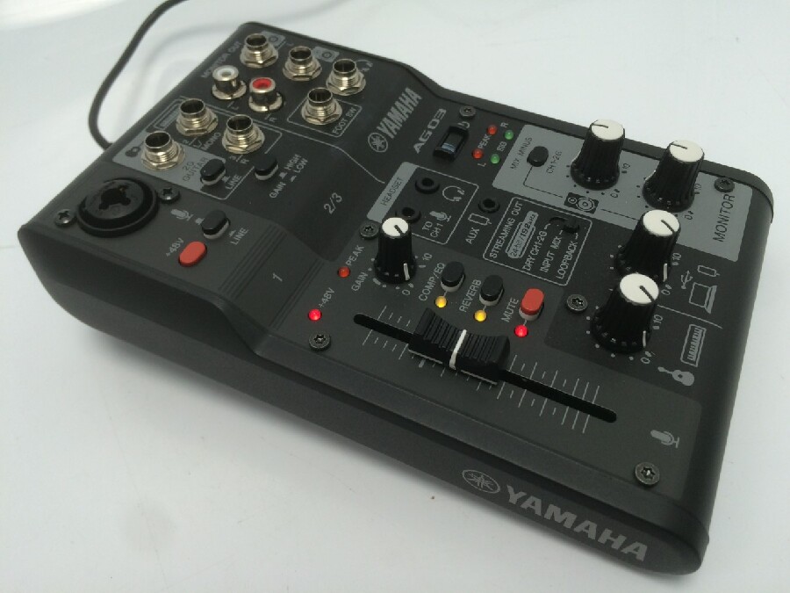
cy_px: 296
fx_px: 662
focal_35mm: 29
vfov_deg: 48.2
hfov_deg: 61.7
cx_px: 395
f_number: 2.2
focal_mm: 4.15
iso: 64
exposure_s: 1/120
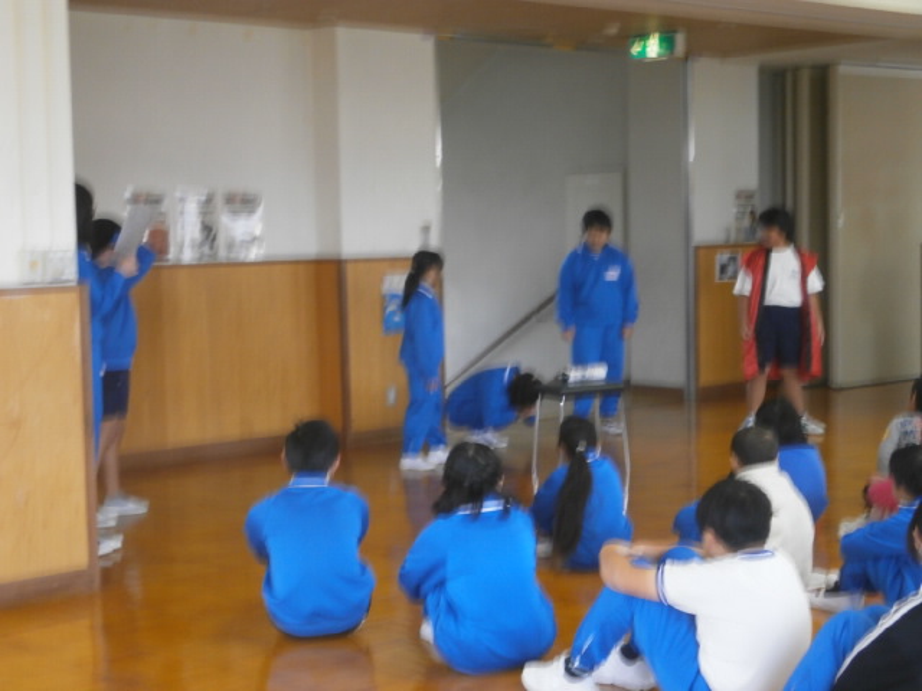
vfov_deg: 24.4
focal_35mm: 60
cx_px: 461
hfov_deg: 32.2
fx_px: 1598
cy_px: 346
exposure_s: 1/8
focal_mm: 10.7
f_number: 3.9
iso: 200
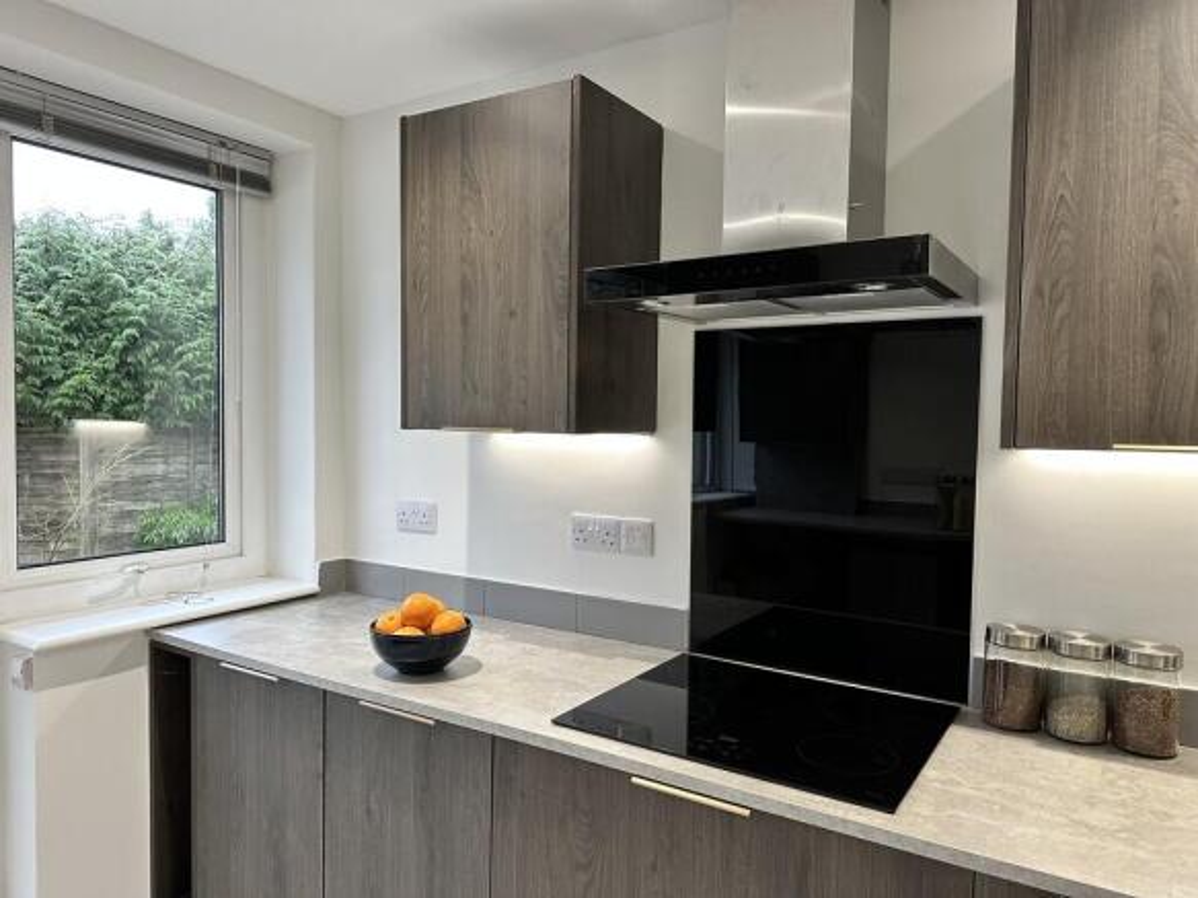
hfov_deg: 71.6
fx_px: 830
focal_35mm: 24
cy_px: 449
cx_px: 599
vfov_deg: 56.8
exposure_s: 1/100
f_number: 1.78
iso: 200
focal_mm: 6.86
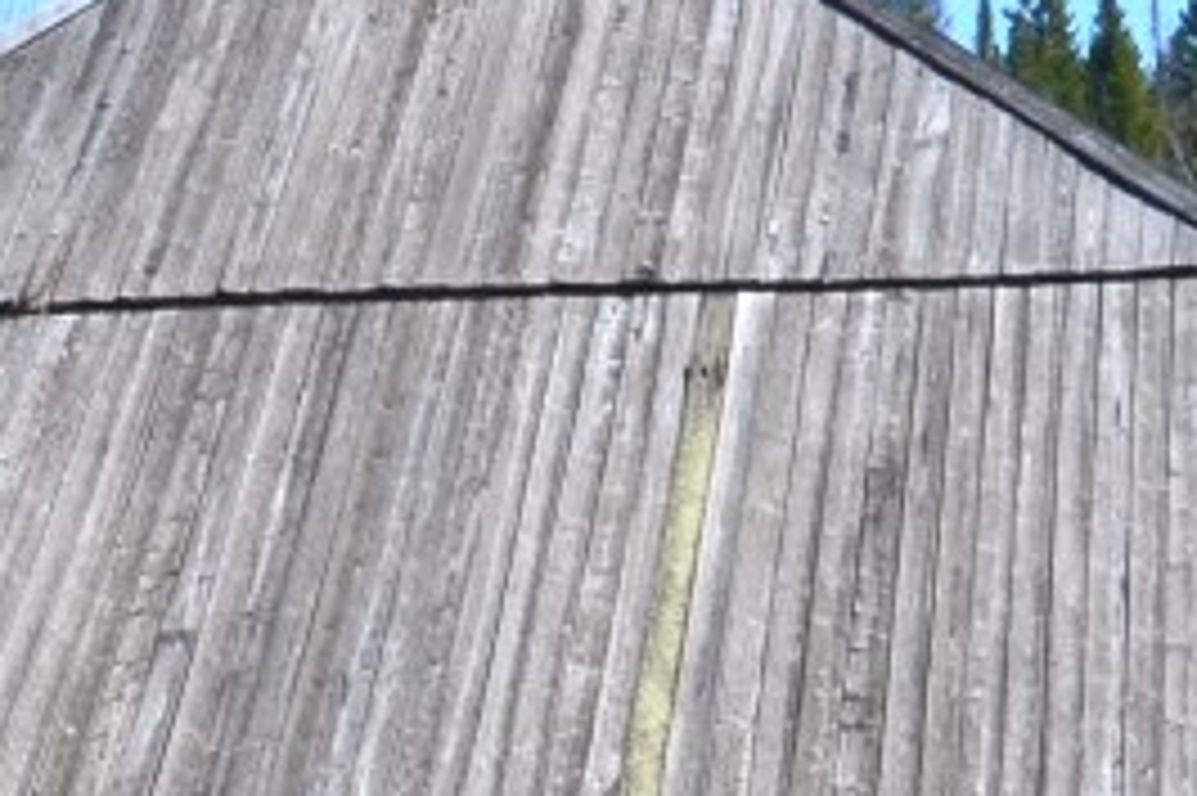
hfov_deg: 13.5
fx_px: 5051
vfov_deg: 8.8
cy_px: 1097
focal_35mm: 152
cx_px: 562
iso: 200
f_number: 10
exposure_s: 1/200
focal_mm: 18
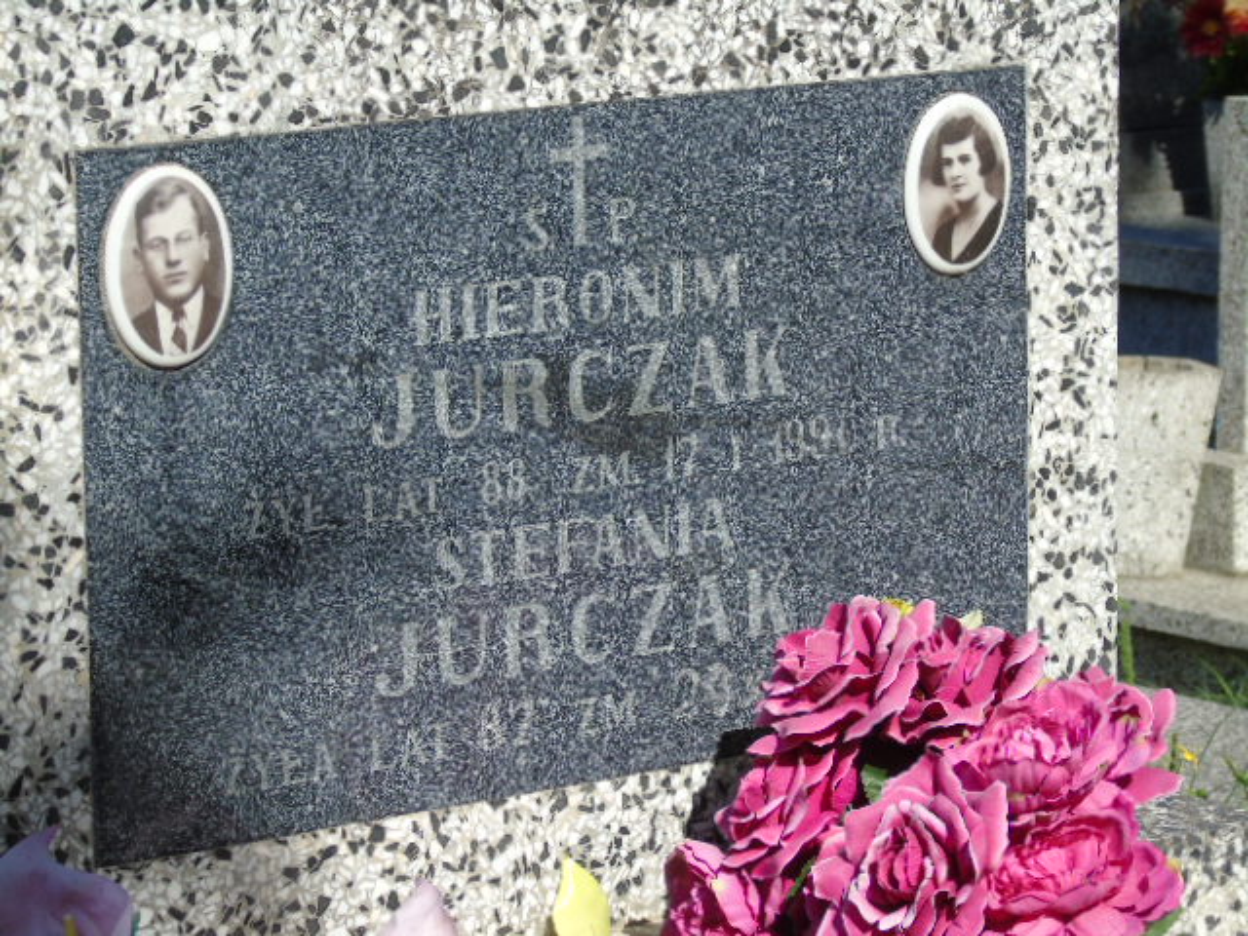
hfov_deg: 13.9
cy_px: 468
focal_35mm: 142
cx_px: 624
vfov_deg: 10.4
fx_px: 5119
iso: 80
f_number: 4.7
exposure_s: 1/400
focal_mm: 25
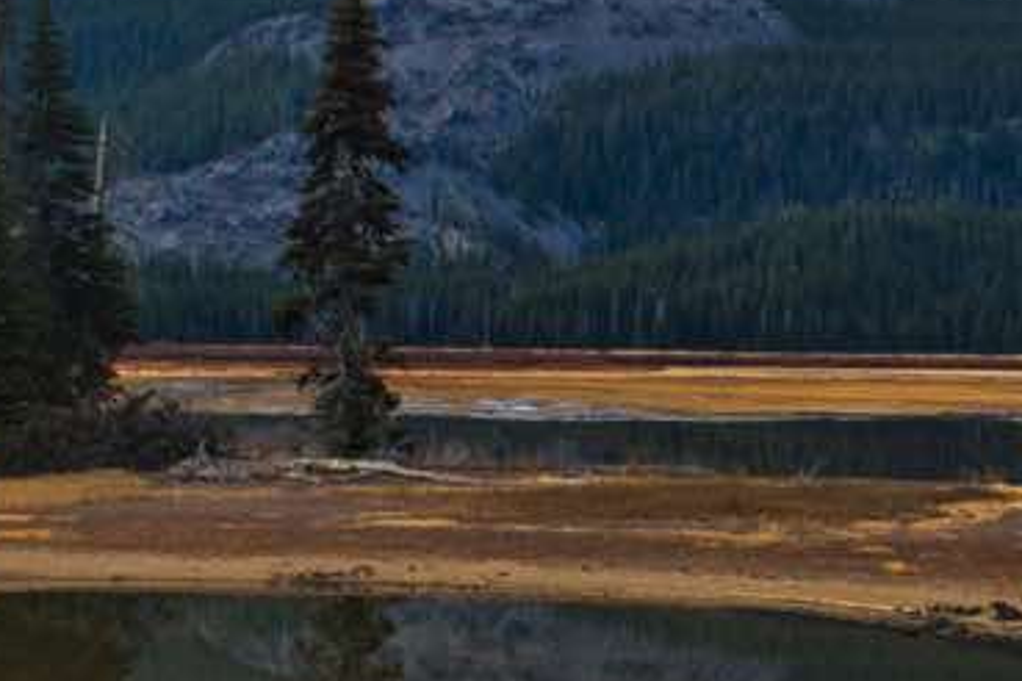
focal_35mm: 132
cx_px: 1047
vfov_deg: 10.4
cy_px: 356
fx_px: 3736
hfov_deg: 15.3
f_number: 9
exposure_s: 1/160
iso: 400
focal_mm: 27
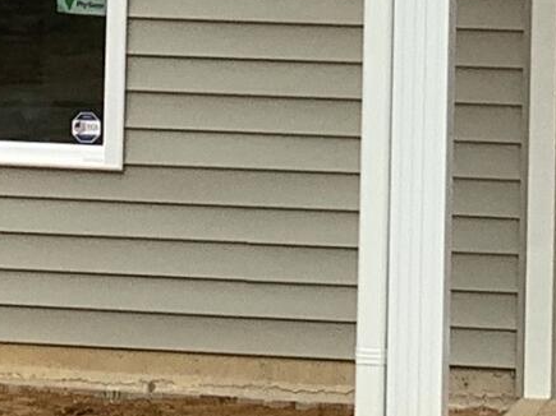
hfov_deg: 9.2
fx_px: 3436
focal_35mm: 214
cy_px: -232
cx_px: 351
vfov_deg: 6.8
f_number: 2.4
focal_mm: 3.3
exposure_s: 1/1131
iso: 25
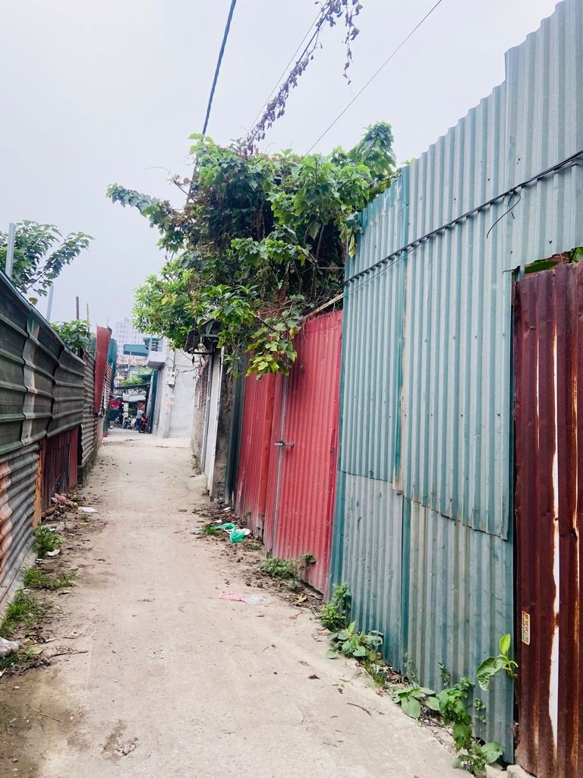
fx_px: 584
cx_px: 292
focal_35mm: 26
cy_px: 389
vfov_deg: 67.3
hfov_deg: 53.1
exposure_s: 1/171
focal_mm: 4.25
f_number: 1.8
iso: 32
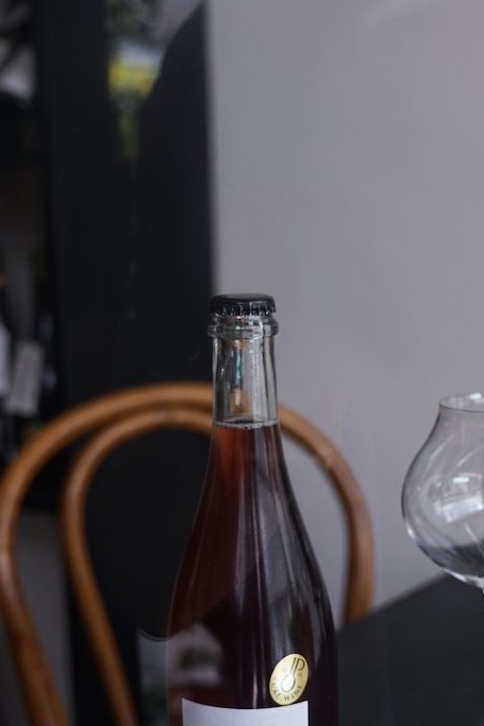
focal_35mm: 63
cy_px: 511
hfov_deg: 21.5
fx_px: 1271
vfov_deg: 31.5
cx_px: 281
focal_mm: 29
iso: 320
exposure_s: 1/100
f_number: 3.2
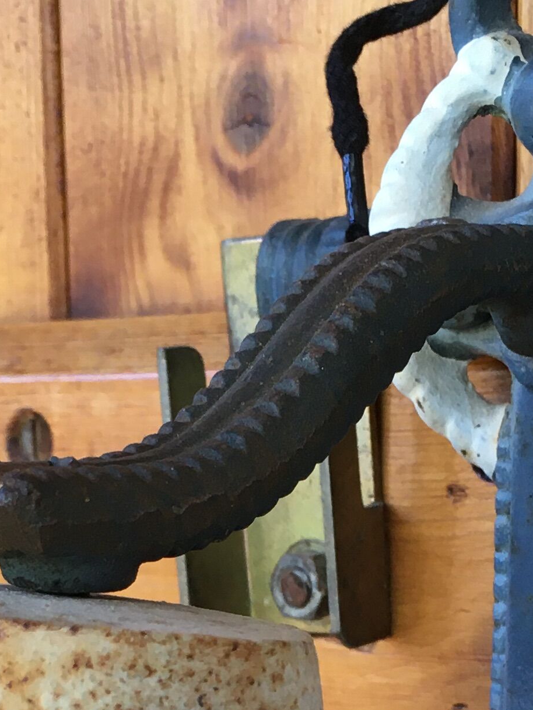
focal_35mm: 96
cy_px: 774
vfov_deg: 19.6
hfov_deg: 15.4
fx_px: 1970
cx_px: 254
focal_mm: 4.15
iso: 25
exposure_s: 1/33
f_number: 2.2
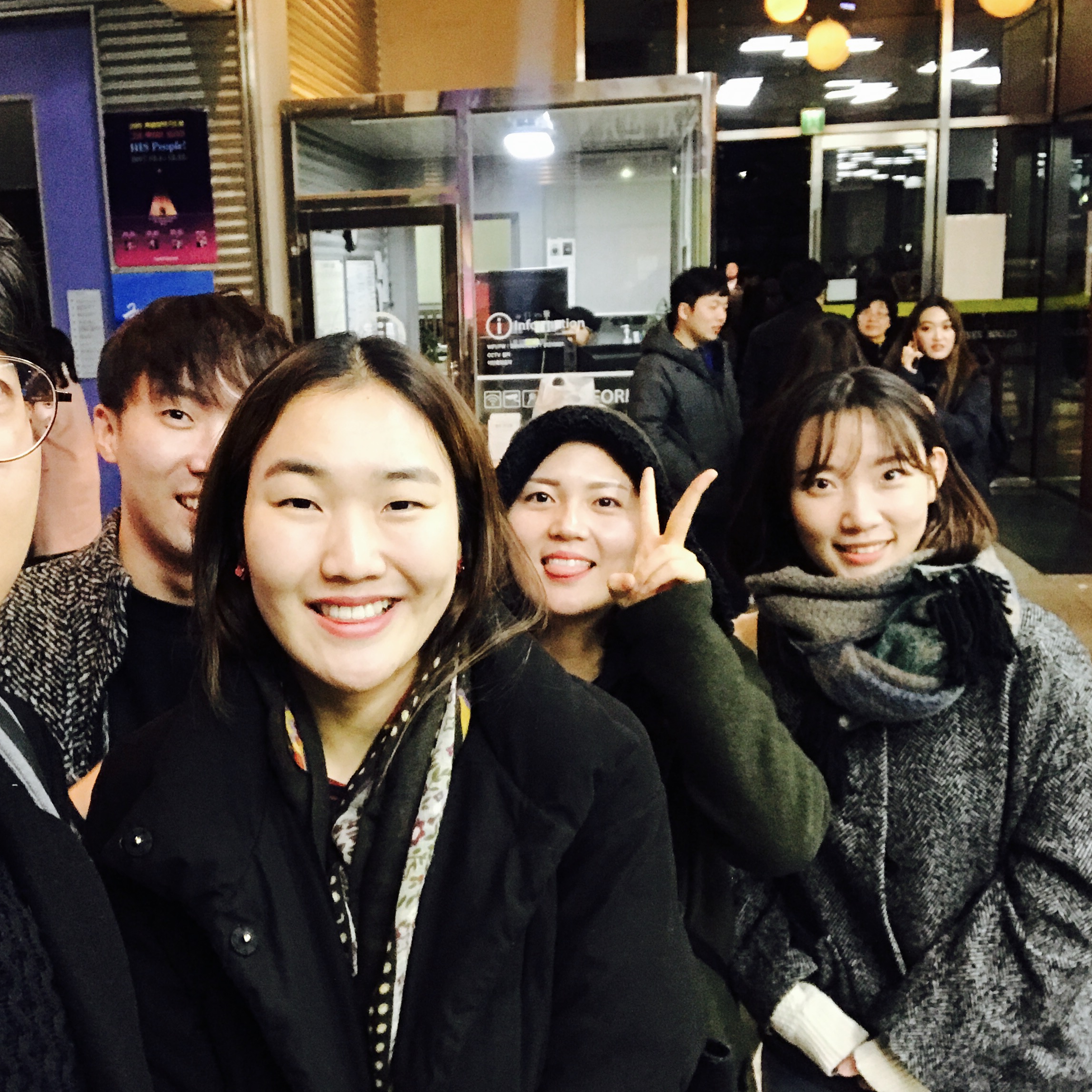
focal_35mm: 38
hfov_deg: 43.4
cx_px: 392
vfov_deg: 43.9
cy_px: 544
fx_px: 1356
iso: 125
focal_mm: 2.87
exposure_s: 1/30
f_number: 2.2
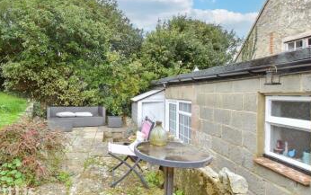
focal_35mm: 21
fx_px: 178
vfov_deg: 57.4
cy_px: 94
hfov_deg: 80.2
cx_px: 111
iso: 160
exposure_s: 1/30
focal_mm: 10
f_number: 8
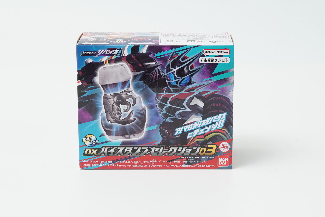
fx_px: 1011
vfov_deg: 12.2
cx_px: 162
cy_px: 108
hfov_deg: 18.3
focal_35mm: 112
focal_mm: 75
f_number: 10
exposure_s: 1/20
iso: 1000
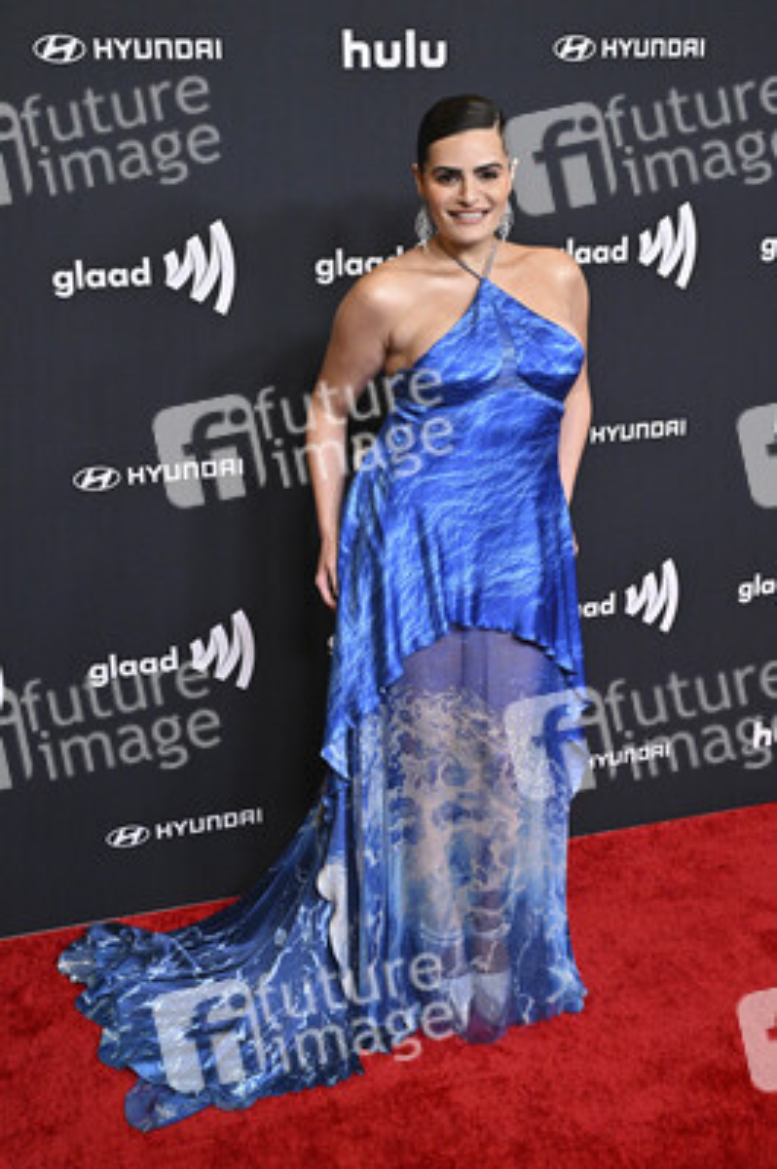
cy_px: 584
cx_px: 388
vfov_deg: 48.5
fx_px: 1297
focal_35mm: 40
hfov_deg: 33.3
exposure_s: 1/250
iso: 4000
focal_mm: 40
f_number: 5.6
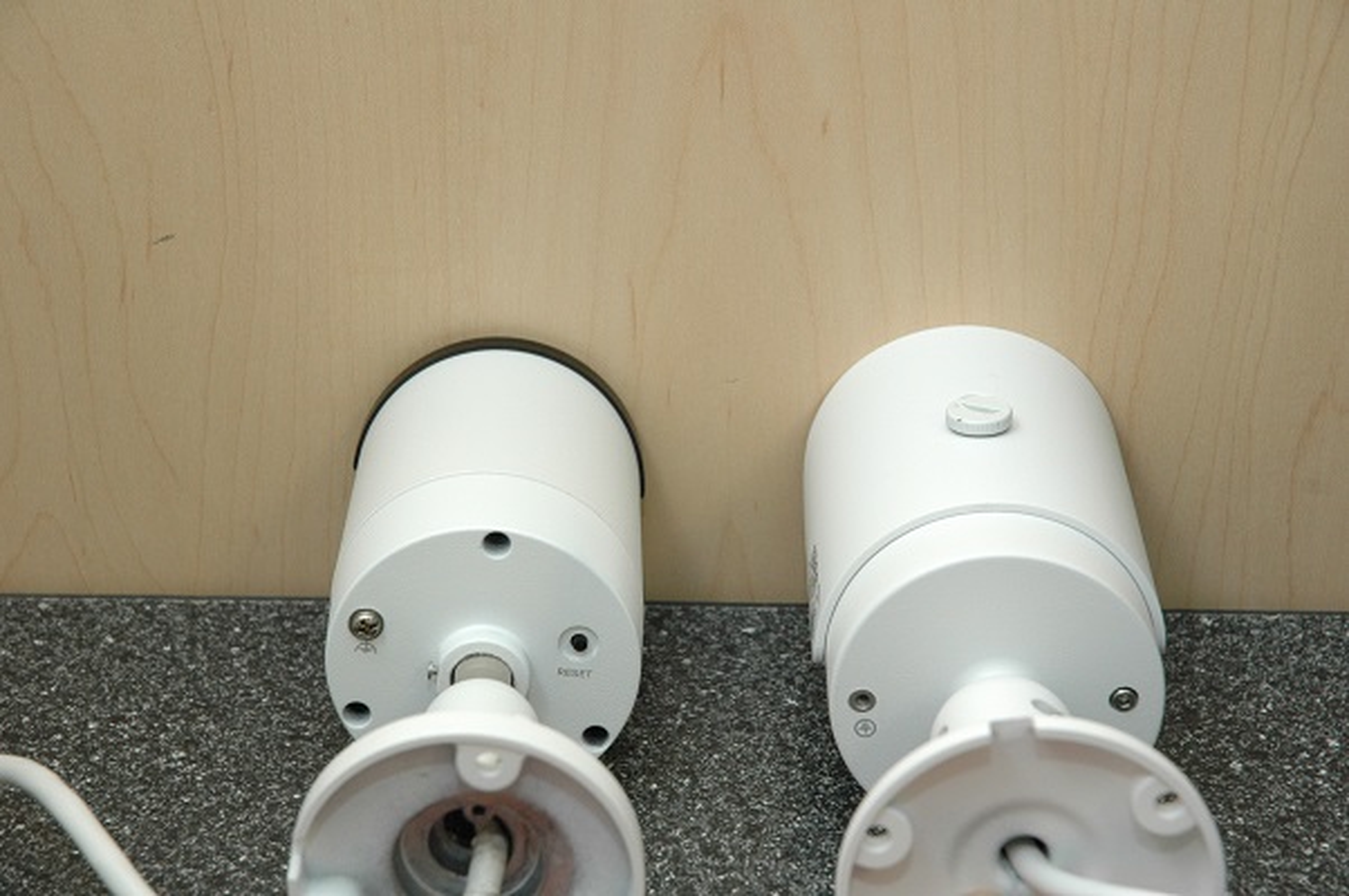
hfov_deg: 19.5
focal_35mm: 105
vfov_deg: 13.0
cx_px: 674
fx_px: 3930
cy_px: 448
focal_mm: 70
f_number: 8
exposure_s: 1/60
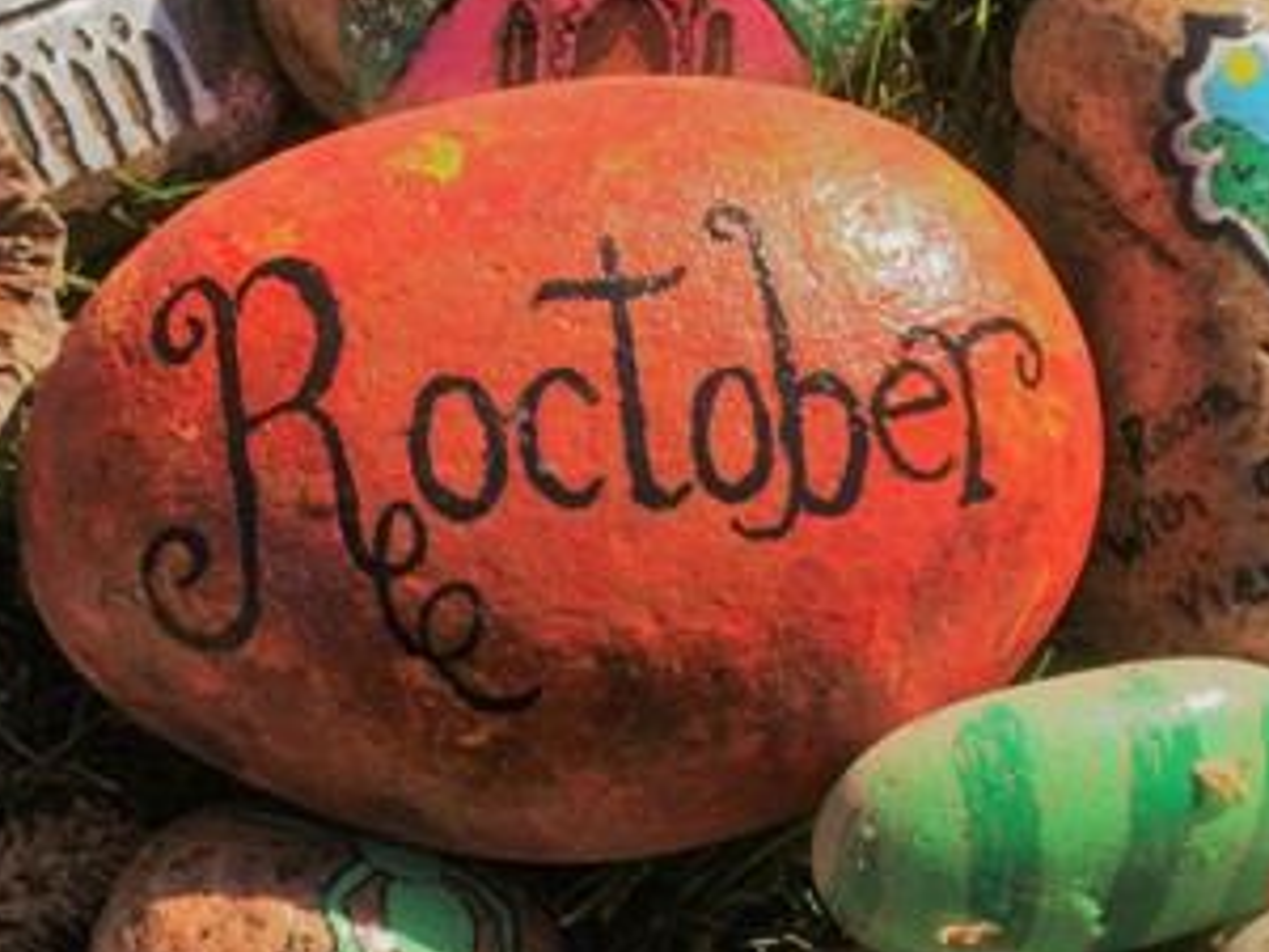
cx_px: 567
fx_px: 2200
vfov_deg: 24.4
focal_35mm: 60
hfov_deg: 32.2
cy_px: 539
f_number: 2.2
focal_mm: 4.15
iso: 32
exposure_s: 1/1244
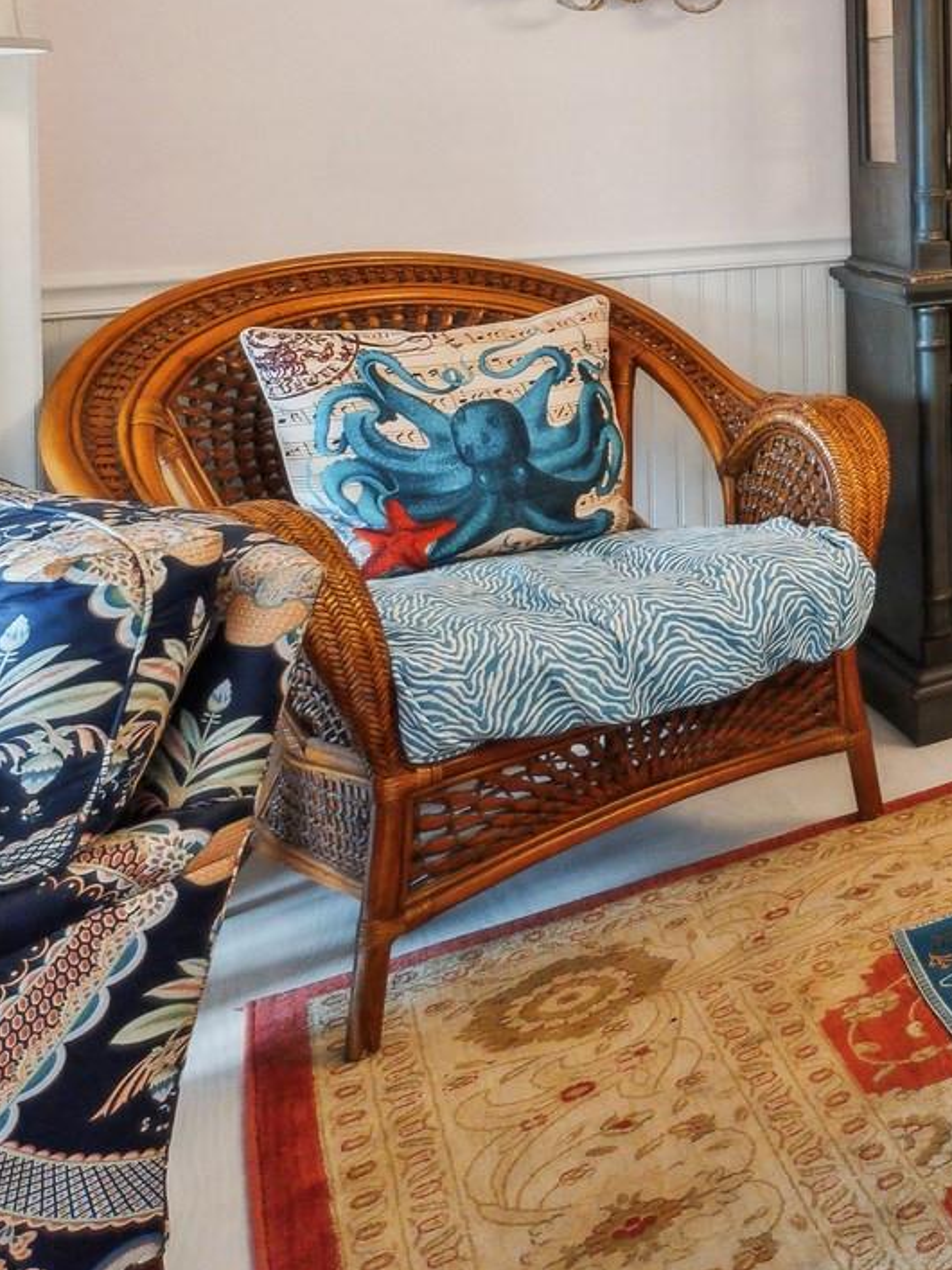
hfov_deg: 21.2
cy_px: 116
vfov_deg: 43.5
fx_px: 1431
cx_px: 1778
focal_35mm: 39
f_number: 8
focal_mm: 14
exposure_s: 1/125
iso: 1000
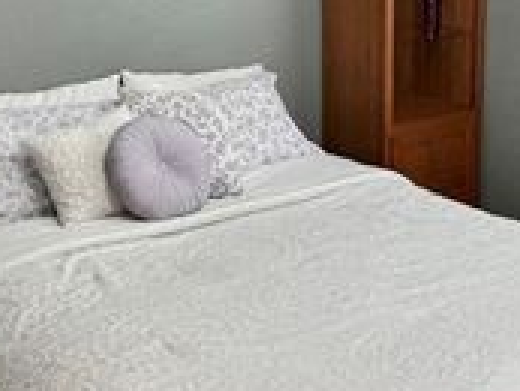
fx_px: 797
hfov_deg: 36.1
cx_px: 299
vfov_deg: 26.9
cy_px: 66
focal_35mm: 53
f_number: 1.8
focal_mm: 1.57
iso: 250
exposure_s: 1/60
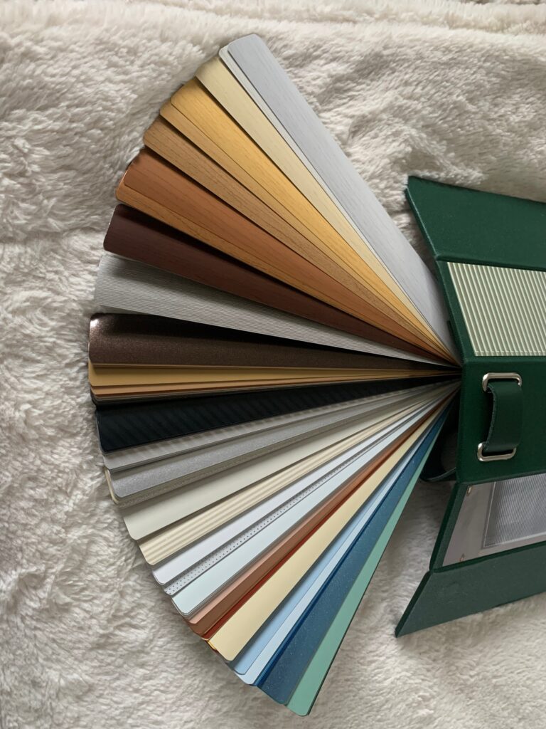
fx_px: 547
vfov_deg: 67.3
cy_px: 364
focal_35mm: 26
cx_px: 273
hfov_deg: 53.1
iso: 400
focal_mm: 4.25
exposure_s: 1/40
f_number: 1.8
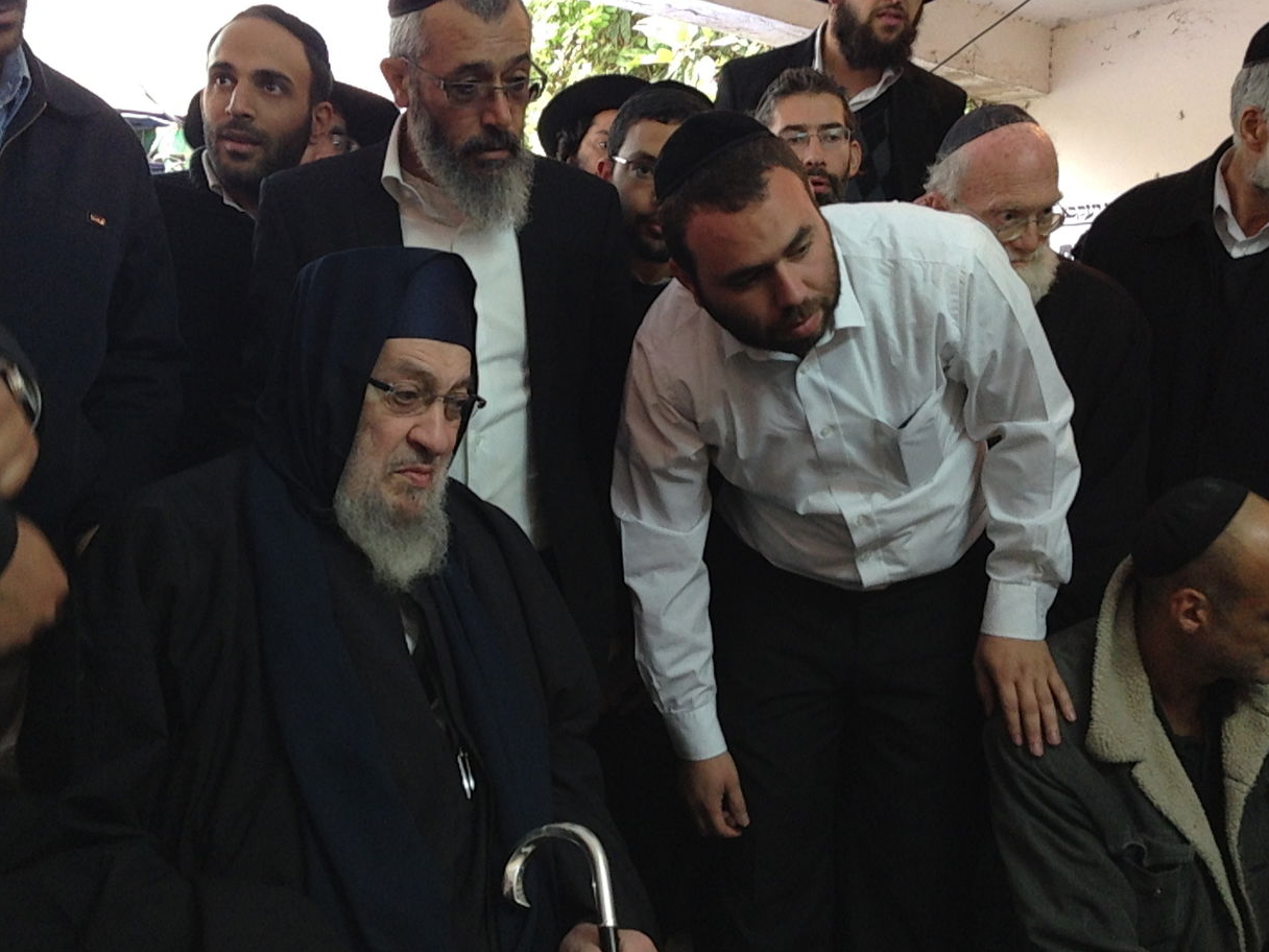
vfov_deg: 37.7
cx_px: 571
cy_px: 482
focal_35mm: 38
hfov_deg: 48.9
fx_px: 1393
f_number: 2.4
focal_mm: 4.13
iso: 200
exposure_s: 1/40
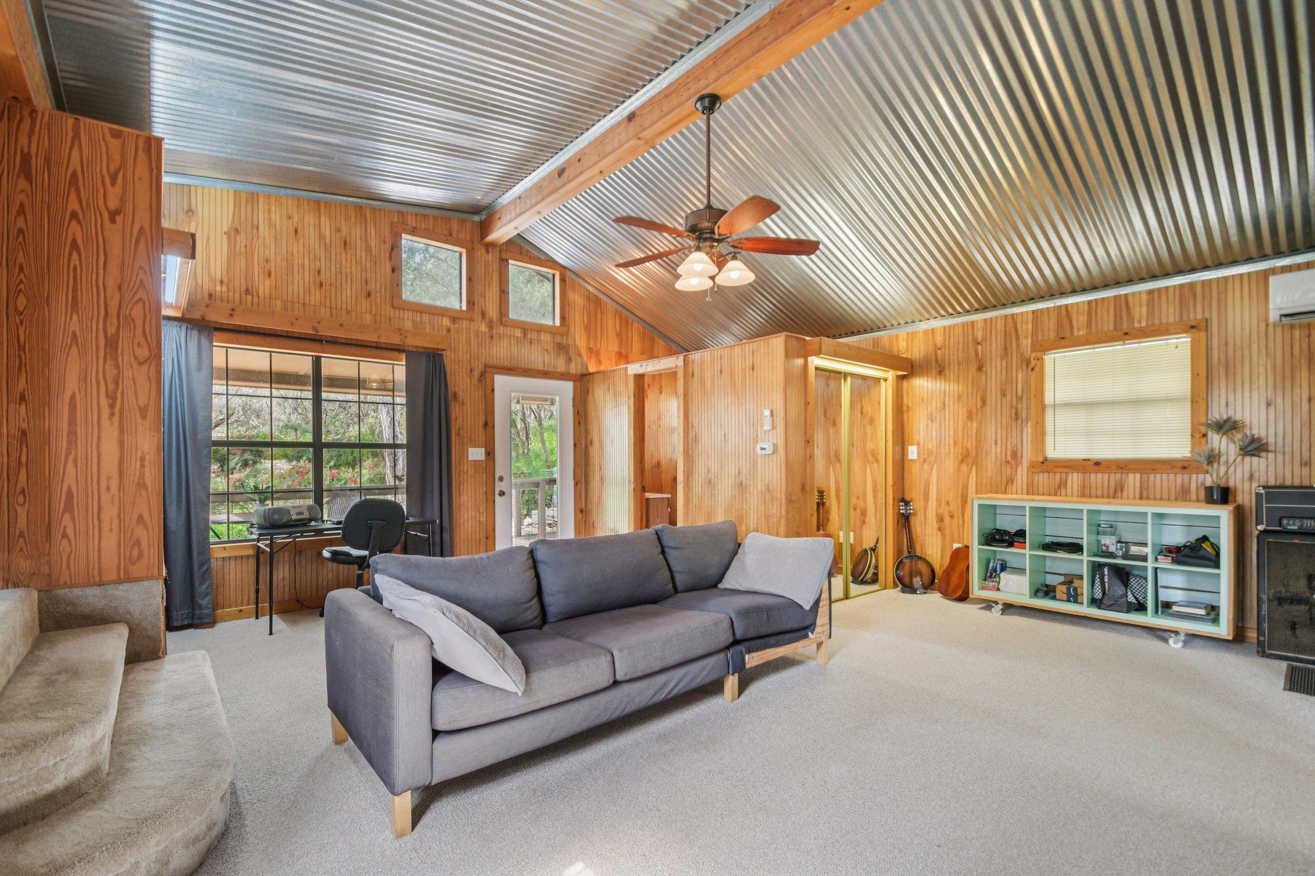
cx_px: 658
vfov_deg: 77.3
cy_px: 438
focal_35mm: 15
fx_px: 548
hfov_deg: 100.4
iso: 400
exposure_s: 1/3.33
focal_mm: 10
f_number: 8
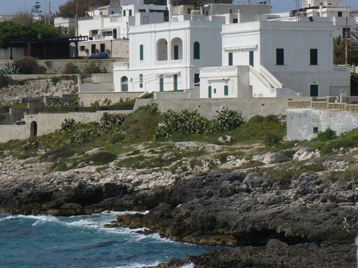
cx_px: 179
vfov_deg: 8.3
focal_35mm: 178
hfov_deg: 11.1
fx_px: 1840
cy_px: 134
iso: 100
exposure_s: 1/400
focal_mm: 29.7
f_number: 8
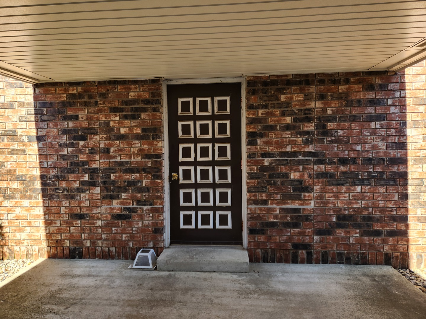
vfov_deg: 58.9
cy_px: 160
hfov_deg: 73.9
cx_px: 213
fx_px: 283
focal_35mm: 23
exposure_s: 1/180
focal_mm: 5.4
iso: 32
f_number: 1.8
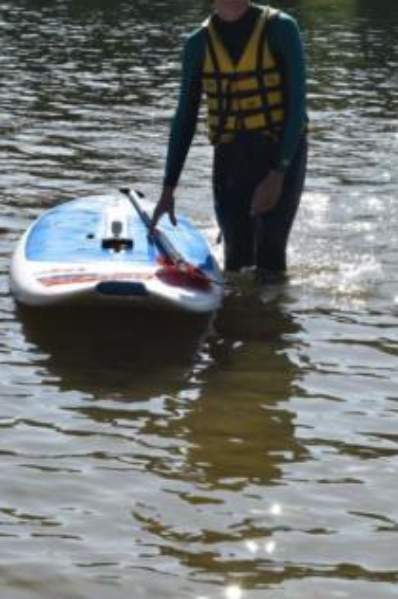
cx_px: 206
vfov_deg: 17.8
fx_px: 1895
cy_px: 133
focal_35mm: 114
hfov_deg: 12.0
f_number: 13
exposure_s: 1/200
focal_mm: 48
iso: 100
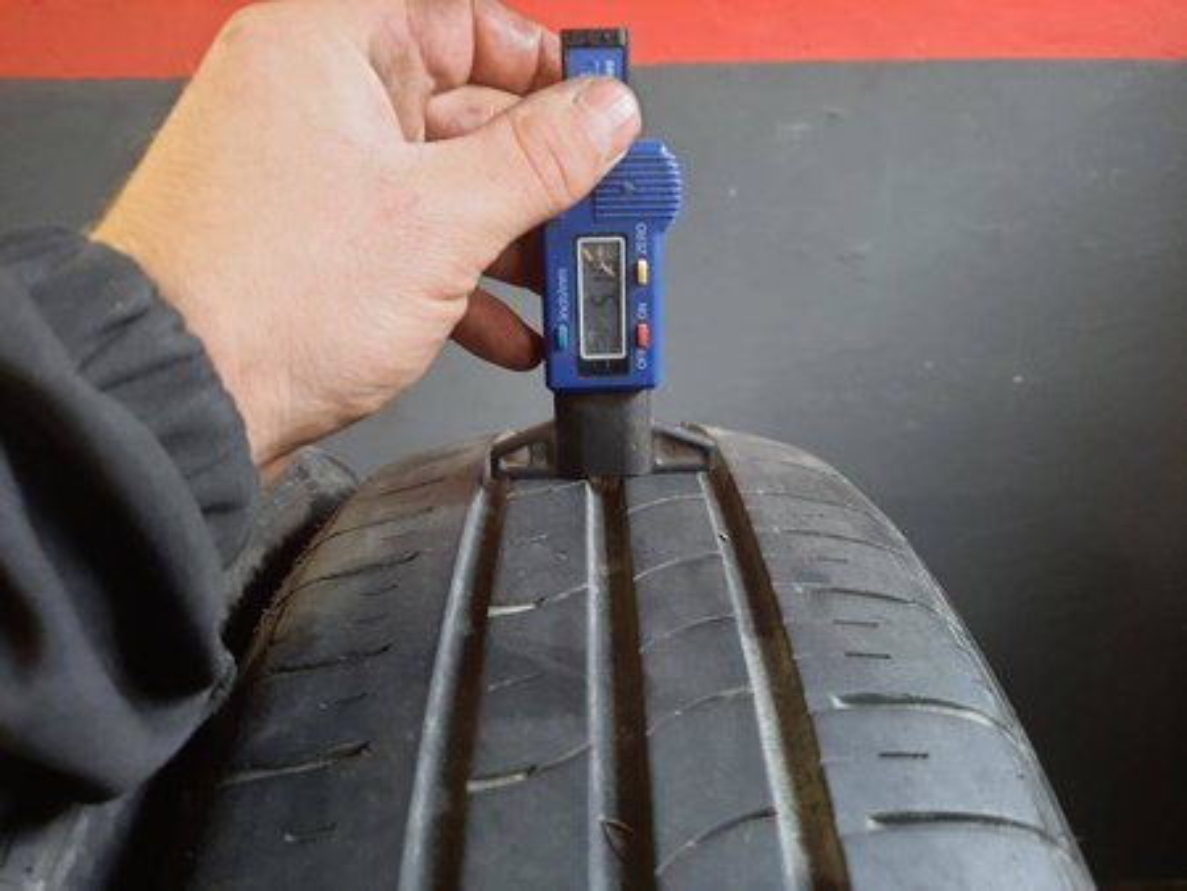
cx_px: 594
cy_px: 446
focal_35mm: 24
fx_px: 823
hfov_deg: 71.6
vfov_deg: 56.9
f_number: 1.8
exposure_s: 1/33
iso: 320
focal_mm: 5.23
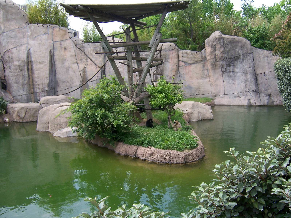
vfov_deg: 42.9
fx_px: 277
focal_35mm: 33
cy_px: 109
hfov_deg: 55.4
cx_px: 146
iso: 80
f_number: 3.4
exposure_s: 1/350
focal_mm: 5.5
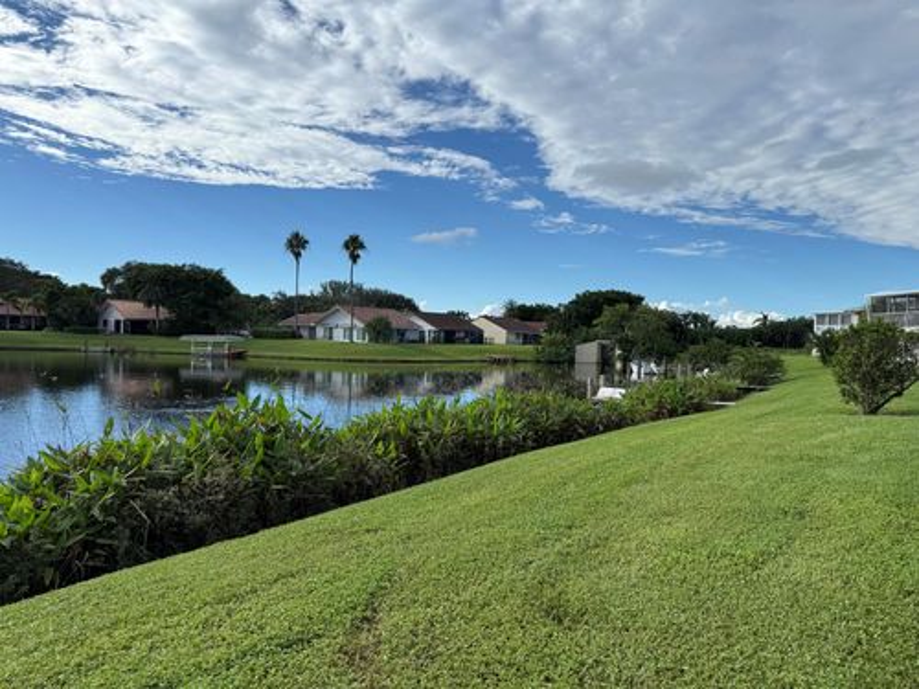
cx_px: 460
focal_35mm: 24
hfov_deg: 71.6
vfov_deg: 56.8
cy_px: 344
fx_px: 637
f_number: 1.78
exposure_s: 1/5319
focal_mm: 6.76
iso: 80
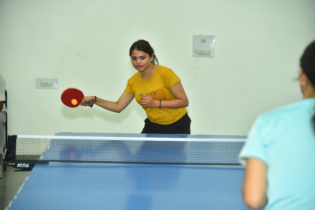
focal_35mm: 98
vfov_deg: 14.0
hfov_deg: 20.8
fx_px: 858
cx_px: 158
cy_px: 105
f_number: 4
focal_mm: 98
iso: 800
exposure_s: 1/200
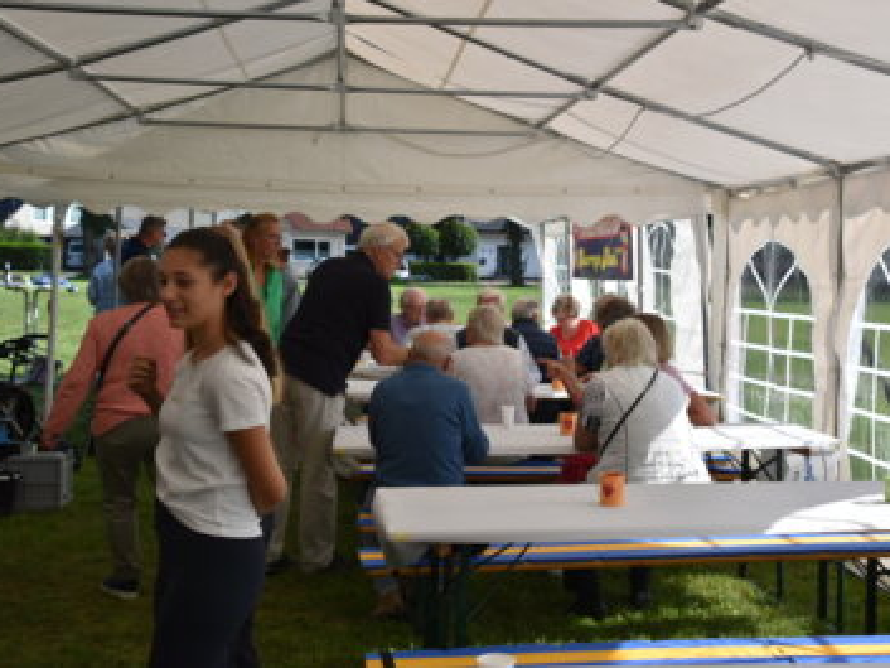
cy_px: 334
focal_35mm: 49
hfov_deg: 38.9
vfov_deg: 29.7
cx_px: 487
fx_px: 1260
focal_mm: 30
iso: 400
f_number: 5.6
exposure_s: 1/1600
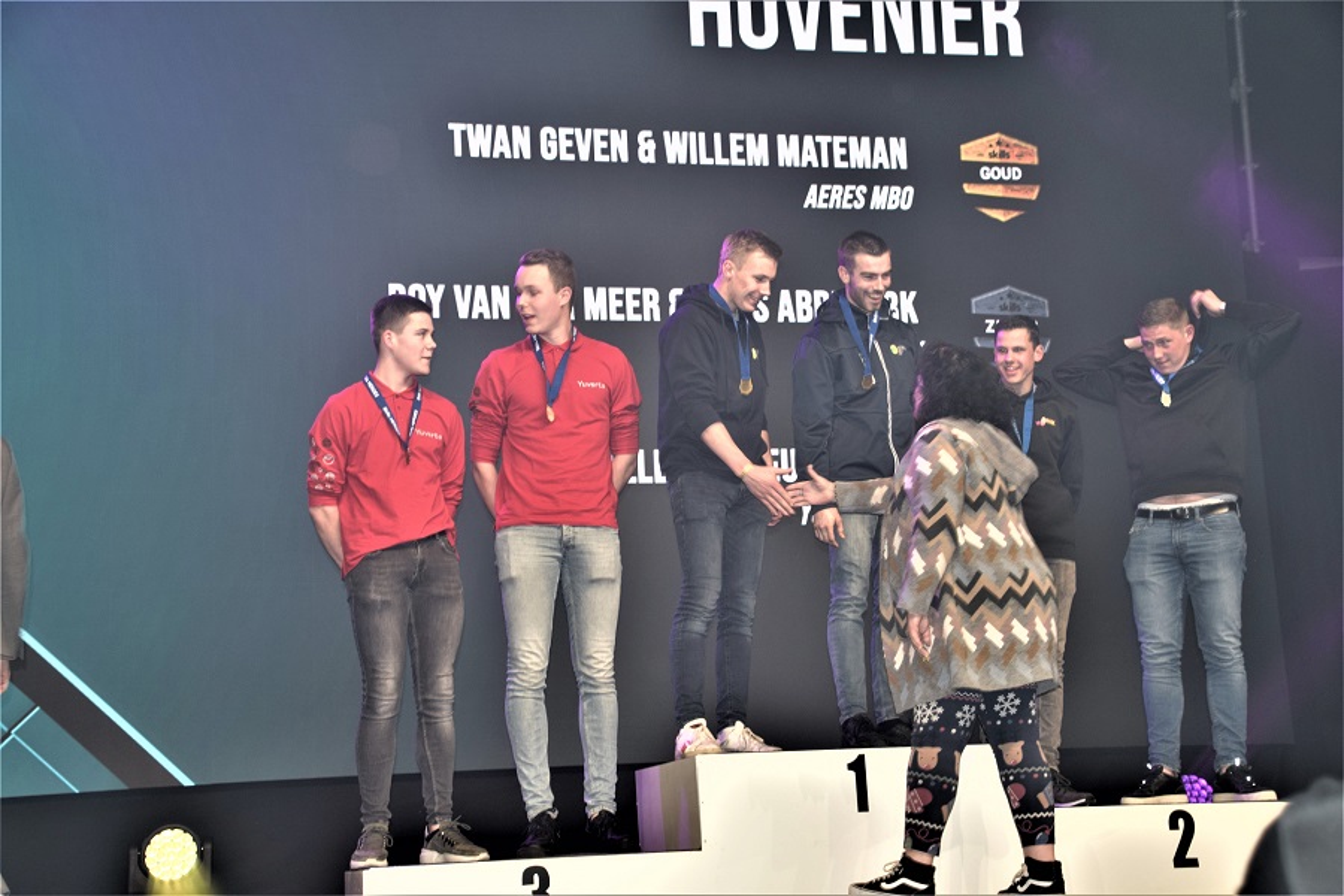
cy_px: 448
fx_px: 1960
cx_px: 672
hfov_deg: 37.9
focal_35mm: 52
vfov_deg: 25.8
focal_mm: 35
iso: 400
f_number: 4.2
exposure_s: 1/50
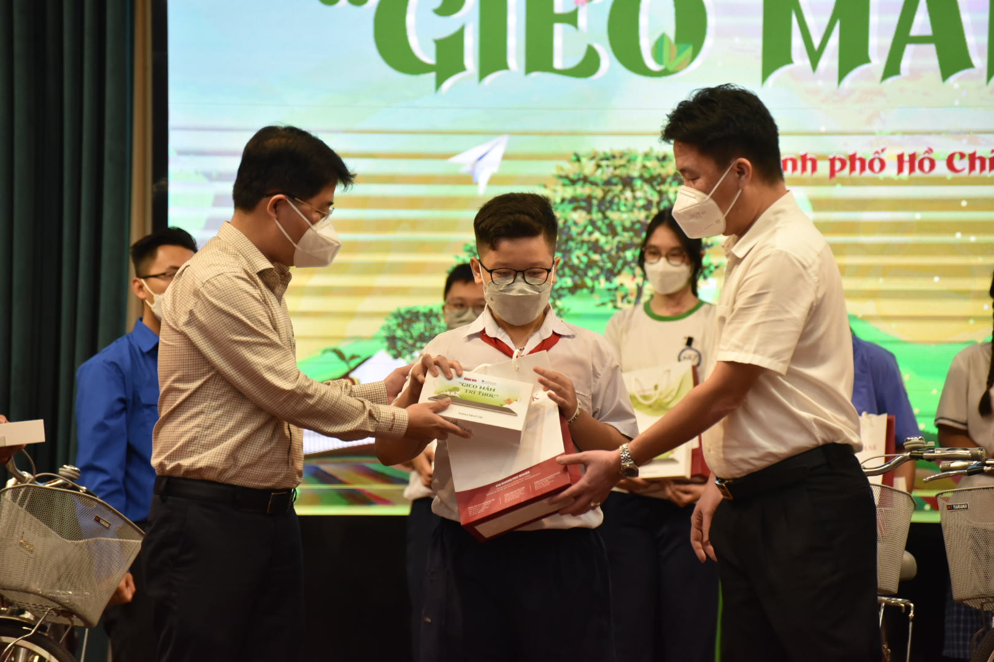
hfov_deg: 14.2
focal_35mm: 145
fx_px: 4003
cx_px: 497
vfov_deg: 9.5
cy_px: 331
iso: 2500
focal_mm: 145
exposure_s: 1/400
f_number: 4.8
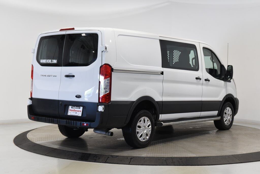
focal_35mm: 58
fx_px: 419
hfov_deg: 34.5
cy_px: 87
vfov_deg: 23.4
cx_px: 130
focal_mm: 58
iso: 1600
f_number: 5
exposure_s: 1/100
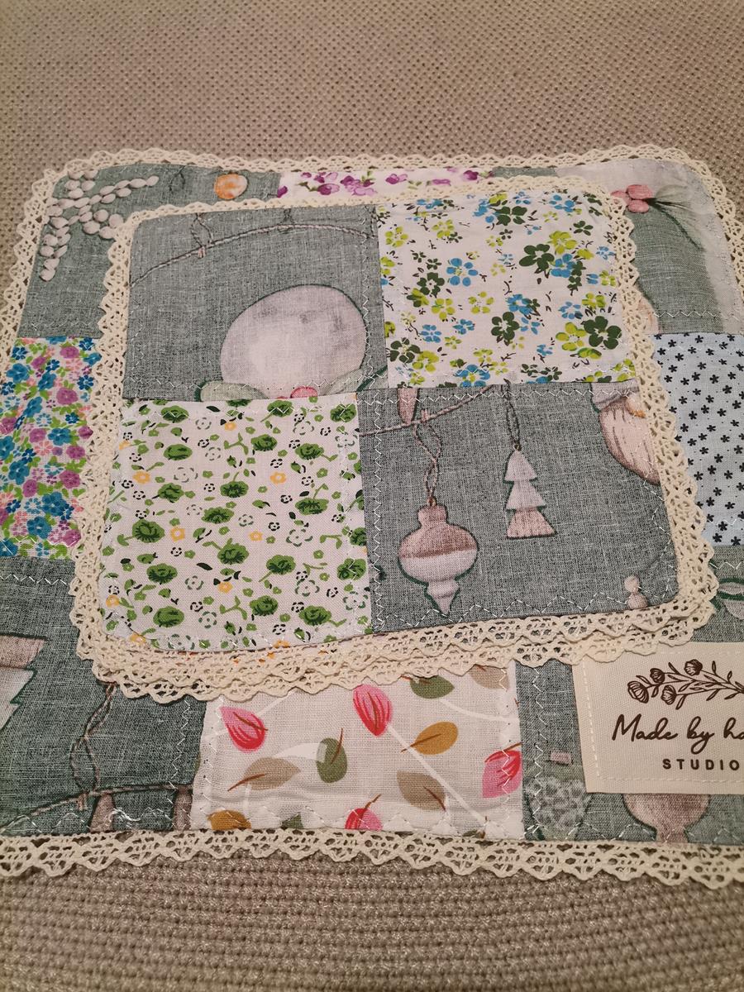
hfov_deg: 53.1
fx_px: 745
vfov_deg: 67.3
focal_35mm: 26
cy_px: 496
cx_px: 372
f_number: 1.8
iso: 500
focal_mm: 4.75
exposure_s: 1/50
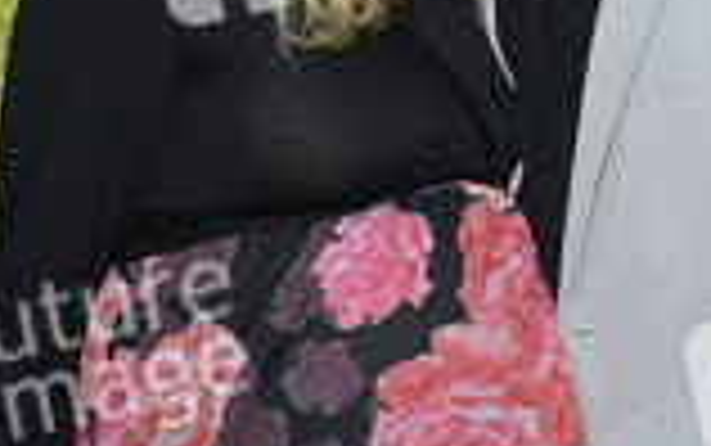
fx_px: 2753
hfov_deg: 14.7
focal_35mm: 142
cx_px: 508
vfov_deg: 9.2
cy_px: 144
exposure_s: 1/250
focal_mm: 55
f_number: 11
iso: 400
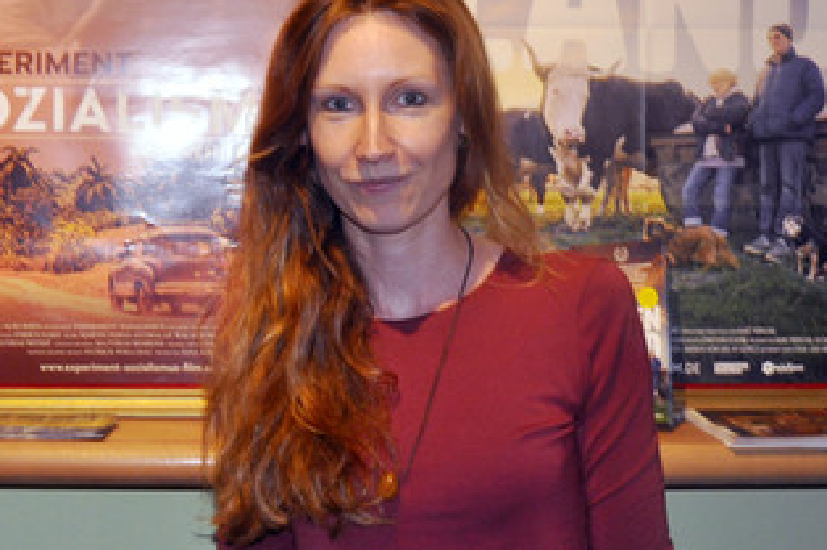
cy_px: 308
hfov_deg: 37.0
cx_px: 358
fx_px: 1233
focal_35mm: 54
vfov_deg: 25.1
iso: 800
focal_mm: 25
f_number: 4
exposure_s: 1/60
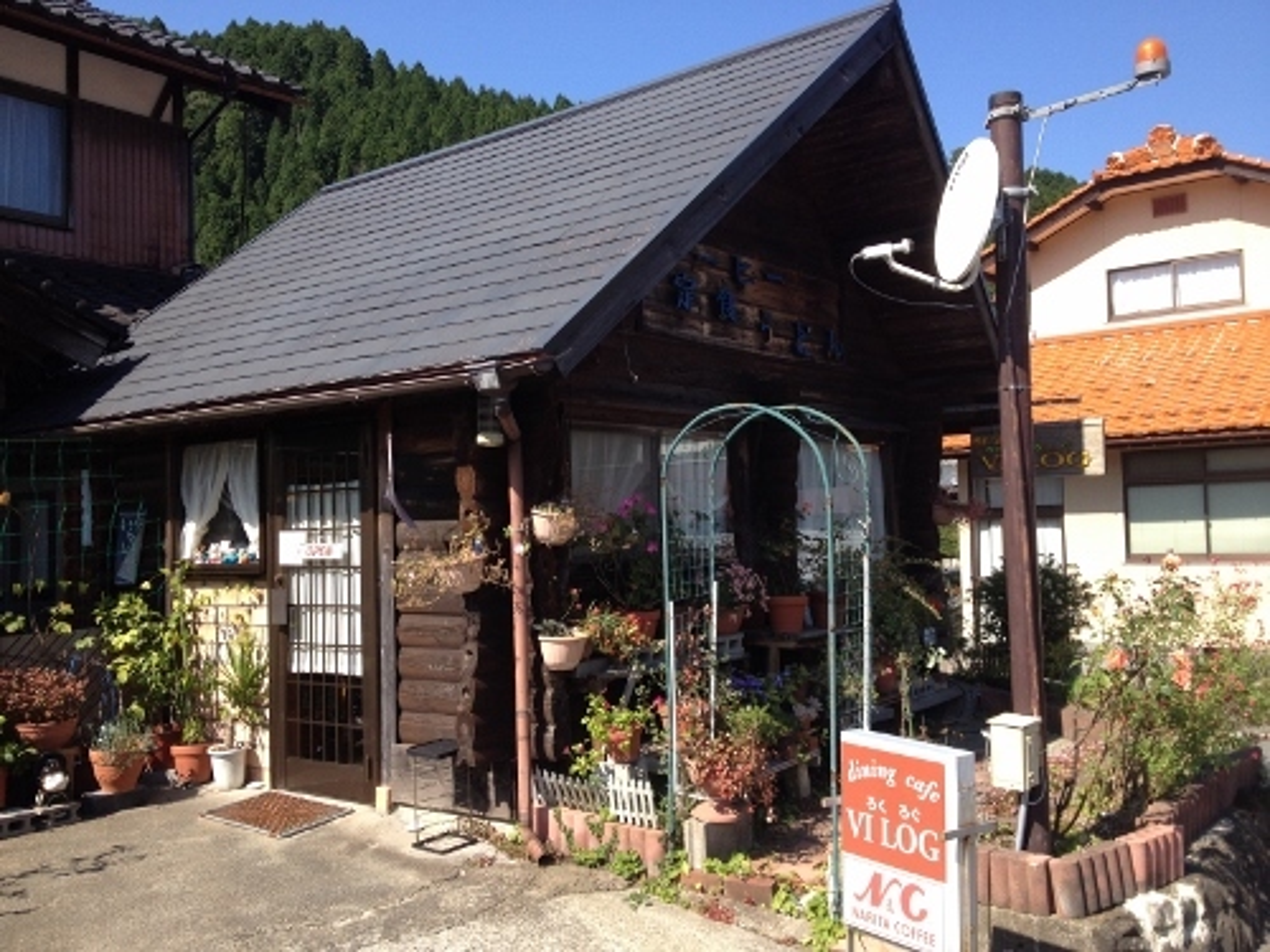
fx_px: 1284
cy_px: 476
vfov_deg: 40.7
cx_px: 635
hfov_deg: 52.6
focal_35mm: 35
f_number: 2.4
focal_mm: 4.28
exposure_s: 1/920
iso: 50
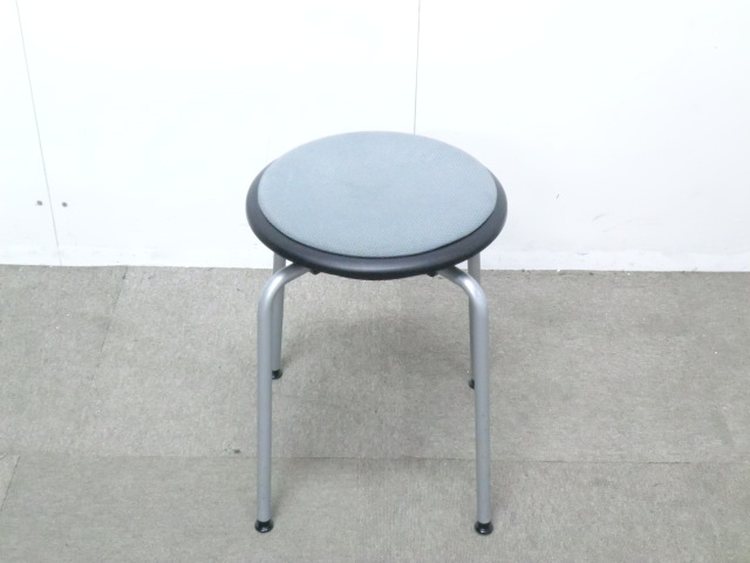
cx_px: 375
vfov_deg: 27.0
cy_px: 282
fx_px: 1170
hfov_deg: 35.5
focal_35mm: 54
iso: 800
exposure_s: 1/20
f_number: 4.5
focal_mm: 9.8
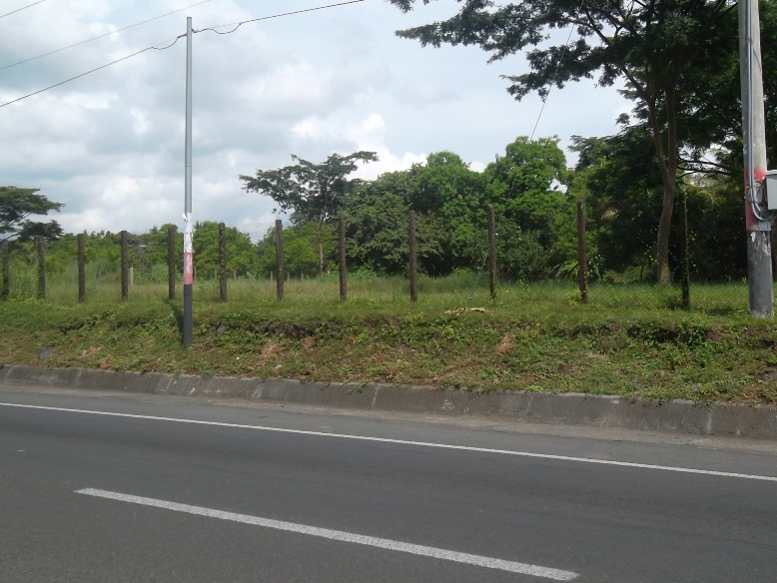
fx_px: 808
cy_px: 211
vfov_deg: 39.4
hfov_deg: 51.3
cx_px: 408
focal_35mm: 36
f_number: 3.5
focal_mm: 4.9
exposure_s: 1/900
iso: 80
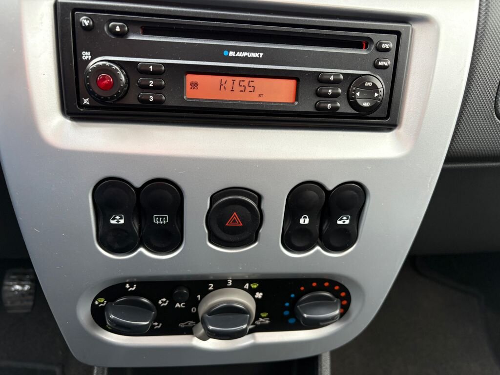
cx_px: 250
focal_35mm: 26
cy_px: 188
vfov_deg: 53.1
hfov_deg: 67.3
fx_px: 376
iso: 125
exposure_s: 1/121
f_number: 1.6
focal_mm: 5.96
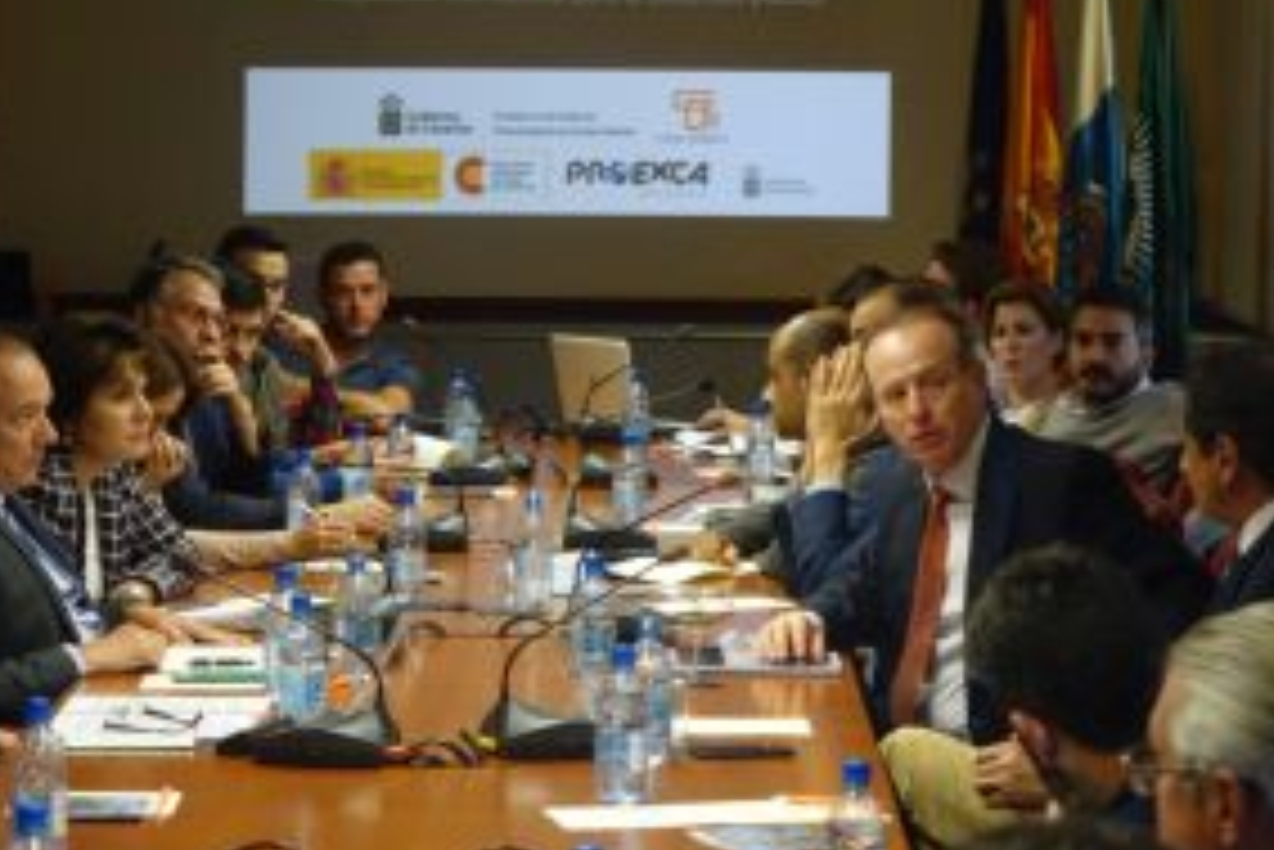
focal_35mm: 124
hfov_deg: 16.5
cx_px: 592
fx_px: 4390
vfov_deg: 11.1
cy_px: 506
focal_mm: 33.41
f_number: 2.8
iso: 640
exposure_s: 1/80
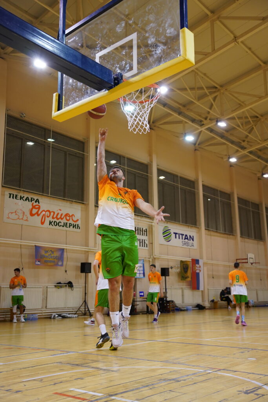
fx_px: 402
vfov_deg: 53.1
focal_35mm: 36
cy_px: 201
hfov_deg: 36.9
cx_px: 134
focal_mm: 36
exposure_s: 1/400
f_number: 2.8
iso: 2500
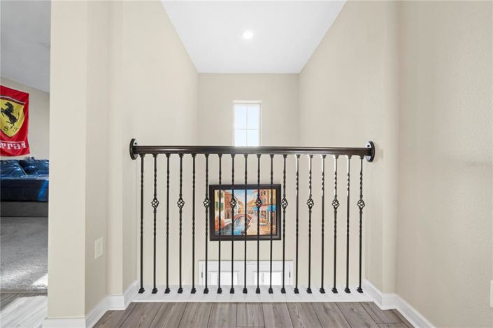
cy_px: 164
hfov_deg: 100.4
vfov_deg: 77.2
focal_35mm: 15
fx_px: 205
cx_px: 246
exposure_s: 1/2
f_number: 8
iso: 100
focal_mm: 10
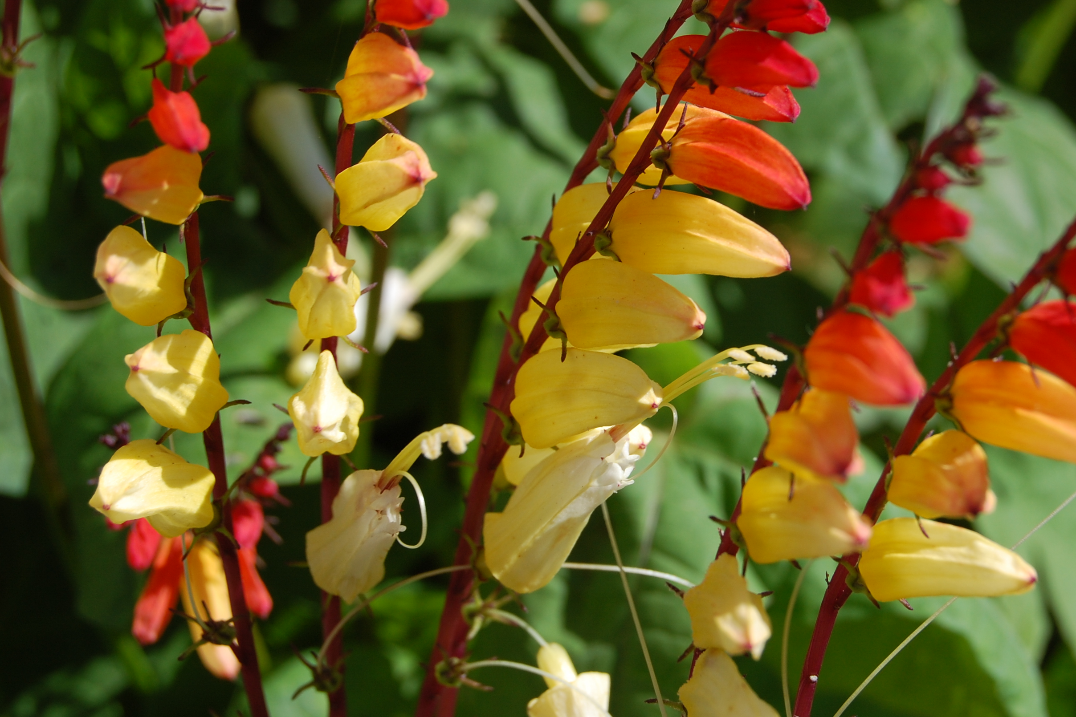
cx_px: 665
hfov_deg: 19.9
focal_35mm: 103
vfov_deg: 13.3
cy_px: 283
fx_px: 3067
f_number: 9
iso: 200
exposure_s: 1/320
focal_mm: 55
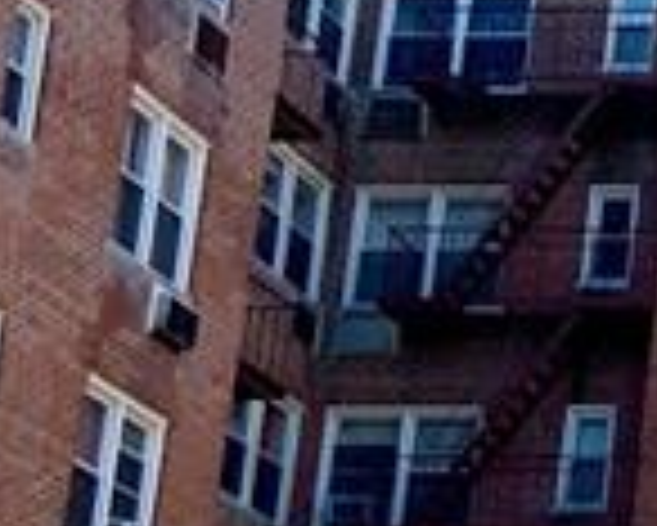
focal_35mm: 178
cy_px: 506
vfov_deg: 8.7
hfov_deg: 9.0
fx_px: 3463
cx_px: 1901
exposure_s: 1/1001
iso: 25
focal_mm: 4.25
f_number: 1.8
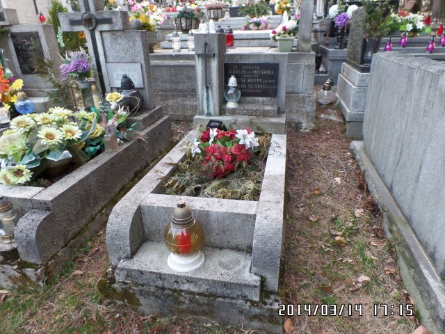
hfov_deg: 73.9
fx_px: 296
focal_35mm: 23
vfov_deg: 58.9
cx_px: 222
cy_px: 167
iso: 160
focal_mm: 4.1
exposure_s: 1/30
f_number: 2.8
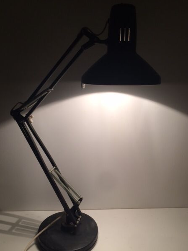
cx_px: 94
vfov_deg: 58.3
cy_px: 130
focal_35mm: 31
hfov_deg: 45.4
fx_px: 225
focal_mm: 4.15
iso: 40
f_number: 2.2
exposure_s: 1/33
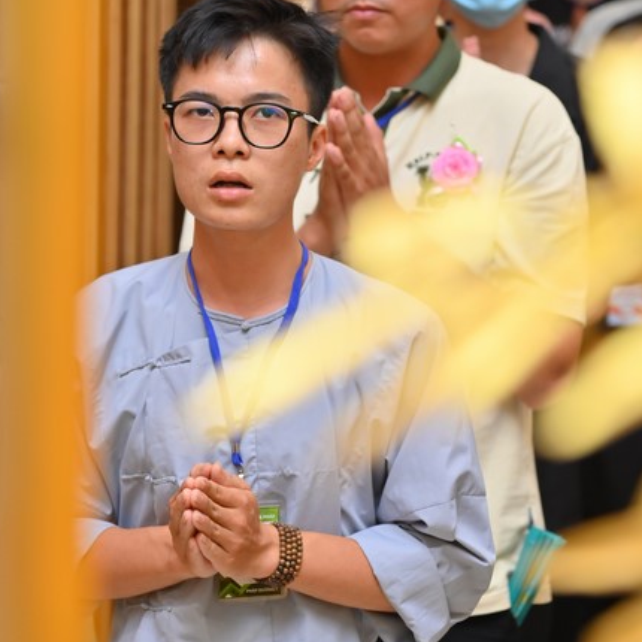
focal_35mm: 154
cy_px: 305
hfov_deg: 11.3
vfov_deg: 11.3
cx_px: 320
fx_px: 3231
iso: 1250
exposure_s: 1/100
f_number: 4.5
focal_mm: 120
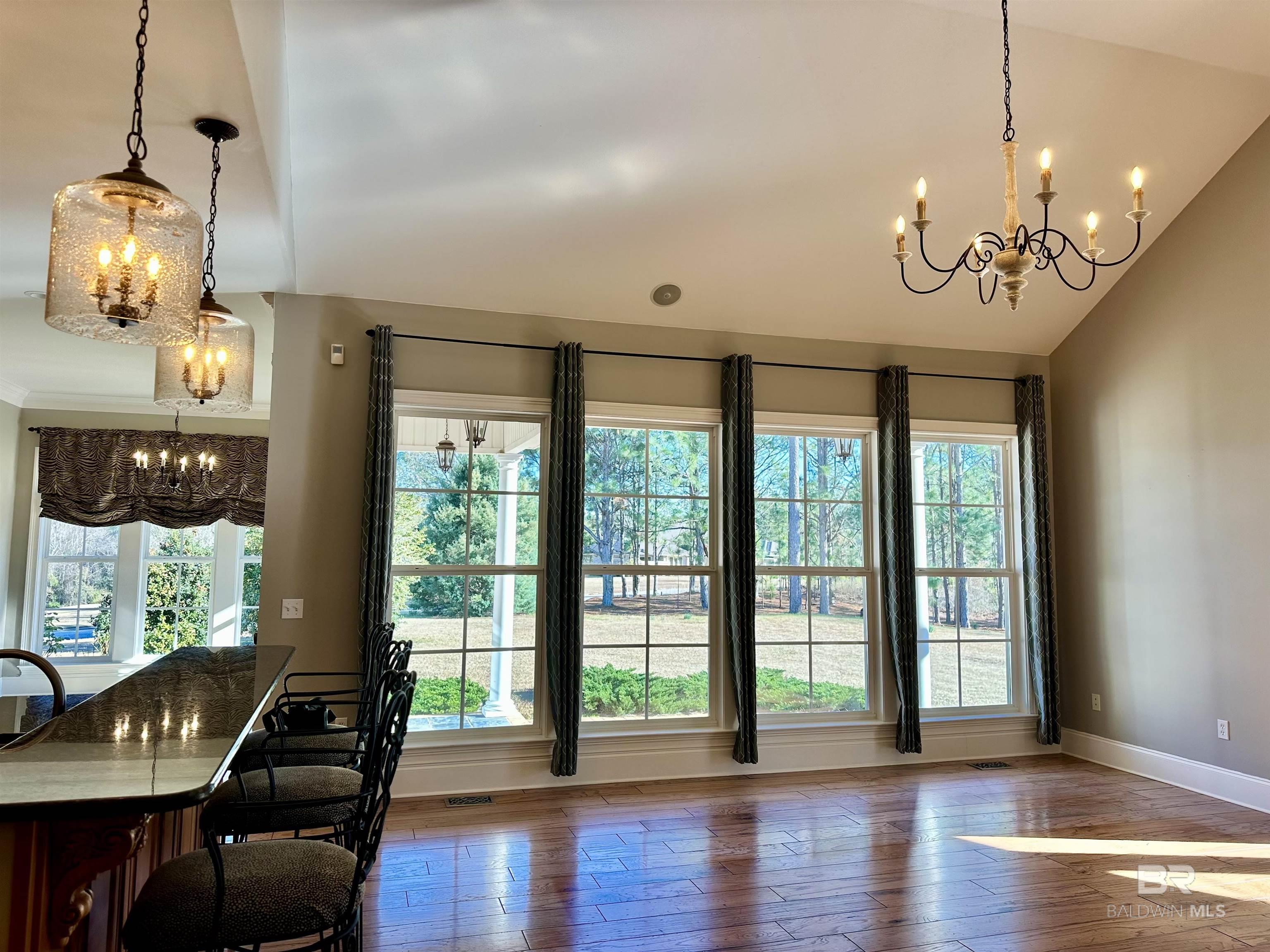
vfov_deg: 56.8
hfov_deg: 71.6
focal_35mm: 24
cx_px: 635
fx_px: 881
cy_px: 476
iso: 80
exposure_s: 1/299
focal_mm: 6.86
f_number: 1.78
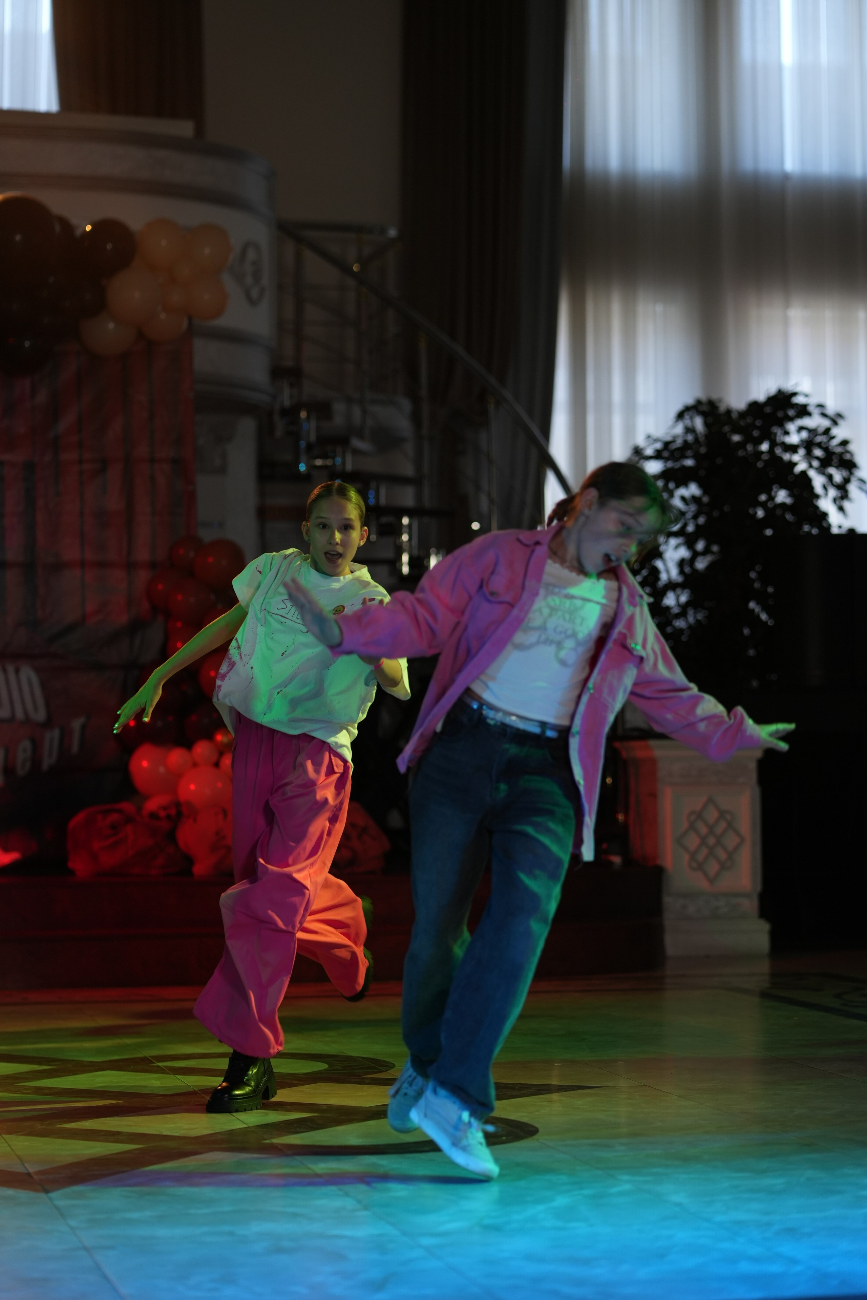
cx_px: 434
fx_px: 3070
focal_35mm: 85
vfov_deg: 23.9
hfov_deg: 16.1
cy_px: 650
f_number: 2.2
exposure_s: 1/400
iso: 800
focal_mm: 85
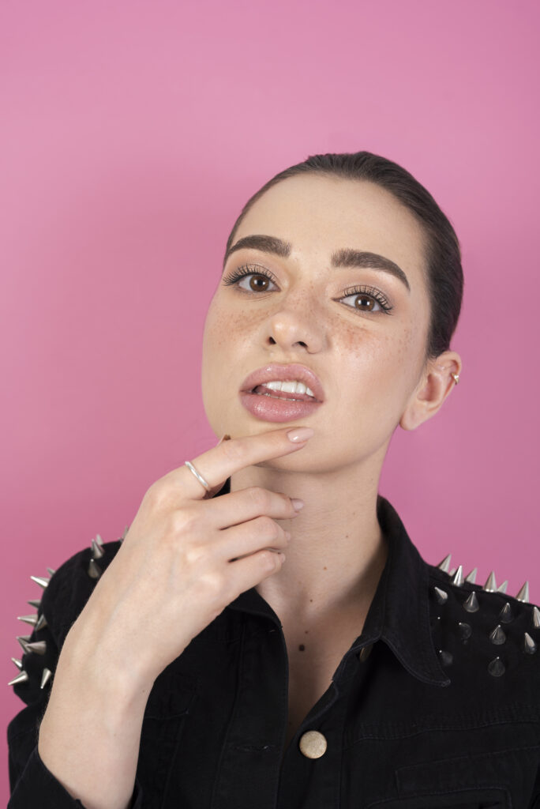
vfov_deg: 39.6
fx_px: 1123
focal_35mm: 50
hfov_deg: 27.0
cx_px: 270
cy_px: 404
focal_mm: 50
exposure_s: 1/125
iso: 100
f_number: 5.6
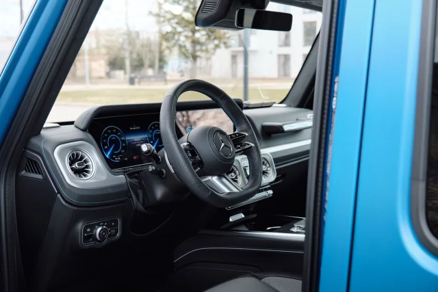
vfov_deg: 29.9
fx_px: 548
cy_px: 146
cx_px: 219
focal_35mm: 45
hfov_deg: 43.6
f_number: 3.5
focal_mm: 30.1
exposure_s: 1/280
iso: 320
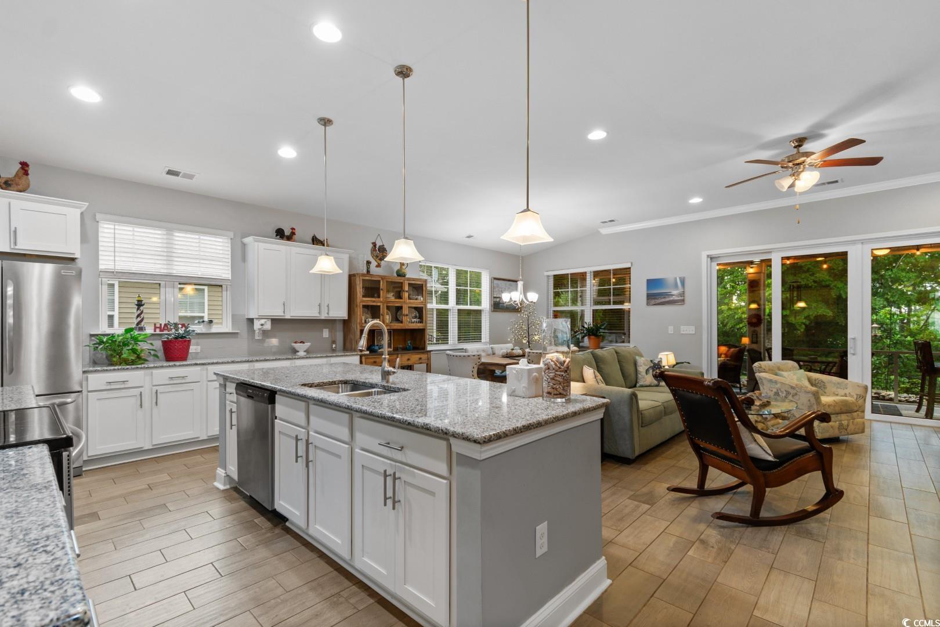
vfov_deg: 77.3
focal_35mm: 15
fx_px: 392
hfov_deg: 100.4
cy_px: 314
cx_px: 470
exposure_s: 1/2
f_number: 4.5
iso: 100
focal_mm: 10
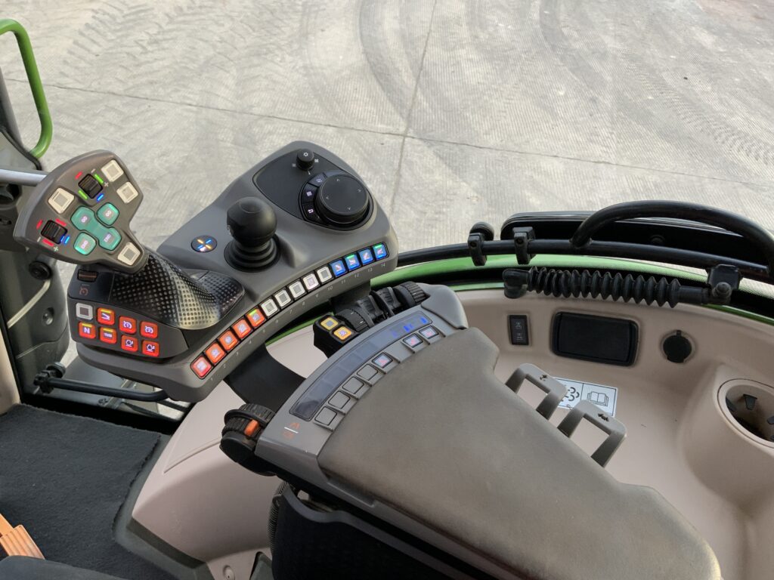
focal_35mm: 29
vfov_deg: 48.2
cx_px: 387
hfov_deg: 61.7
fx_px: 648
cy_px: 290
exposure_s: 1/99
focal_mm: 3
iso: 50
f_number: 1.8
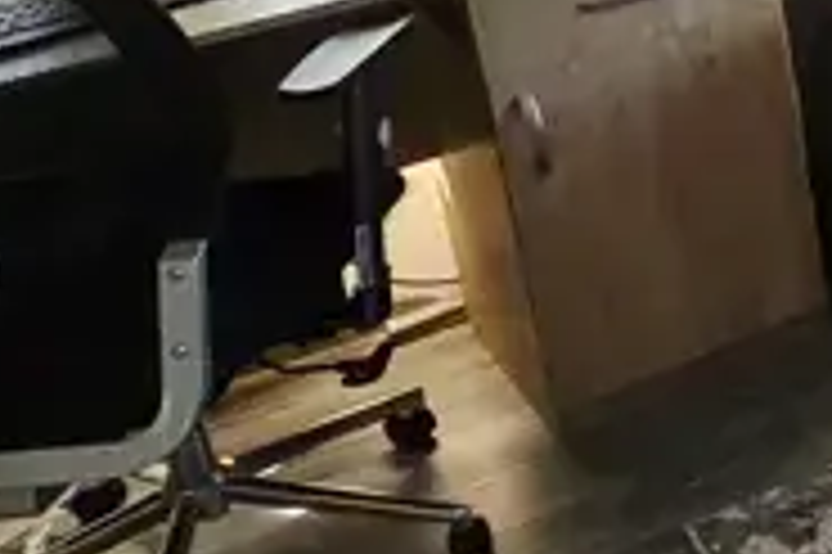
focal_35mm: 73
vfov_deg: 17.3
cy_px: -198
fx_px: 1686
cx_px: 1619
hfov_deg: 18.8
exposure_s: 1/50.3
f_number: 2.2
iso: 160
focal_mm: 2.2
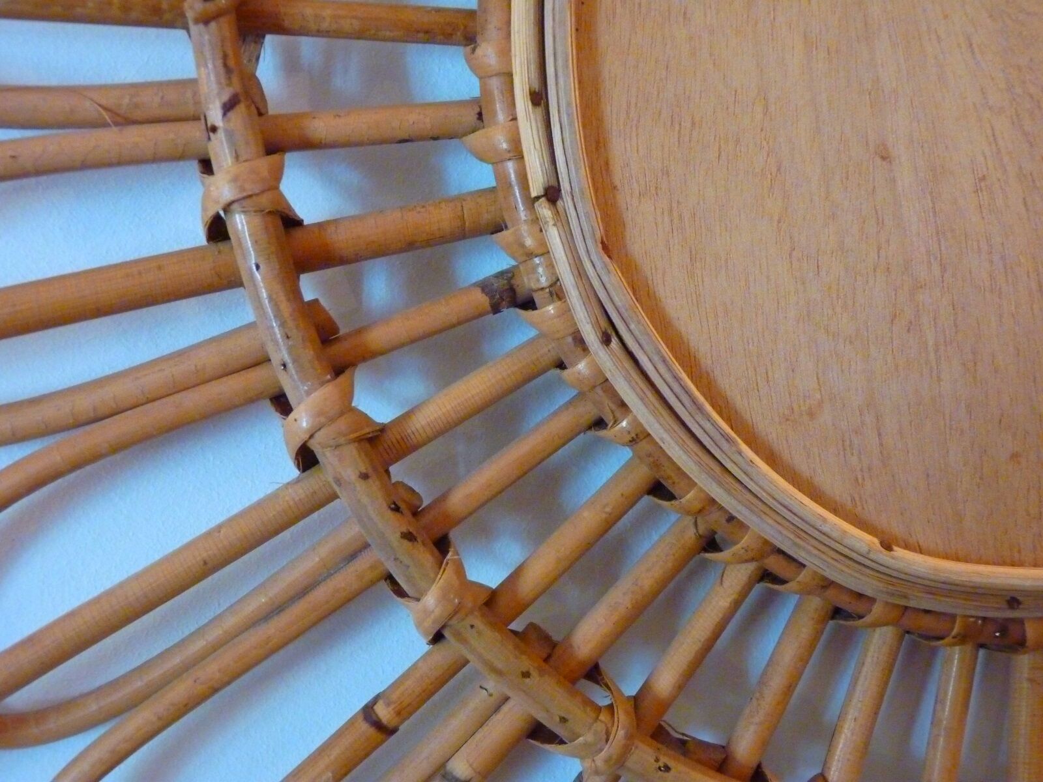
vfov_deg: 36.0
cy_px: 391
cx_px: 522
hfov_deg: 46.8
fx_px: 1205
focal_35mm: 40
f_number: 3
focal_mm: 7.1
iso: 800
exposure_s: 1/30
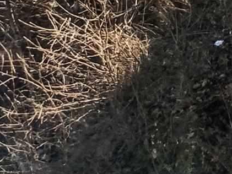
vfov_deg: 7.8
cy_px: -311
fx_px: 1146
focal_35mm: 171
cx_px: 808
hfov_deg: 8.5
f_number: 1.8
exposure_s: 1/8000
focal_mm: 8.7
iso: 300
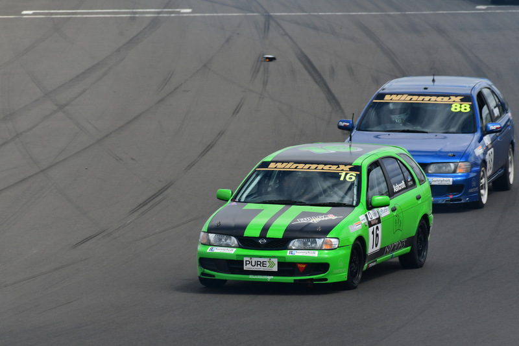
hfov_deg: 2.7
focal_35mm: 750
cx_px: 260
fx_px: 10816
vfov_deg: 1.8
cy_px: 173
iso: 320
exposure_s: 1/640
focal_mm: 500
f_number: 10
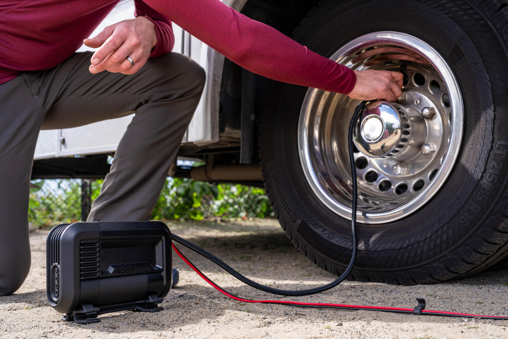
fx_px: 536
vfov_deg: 35.1
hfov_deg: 50.7
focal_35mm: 38
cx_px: 254
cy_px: 170
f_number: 6.3
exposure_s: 1/200
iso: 125
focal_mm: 38
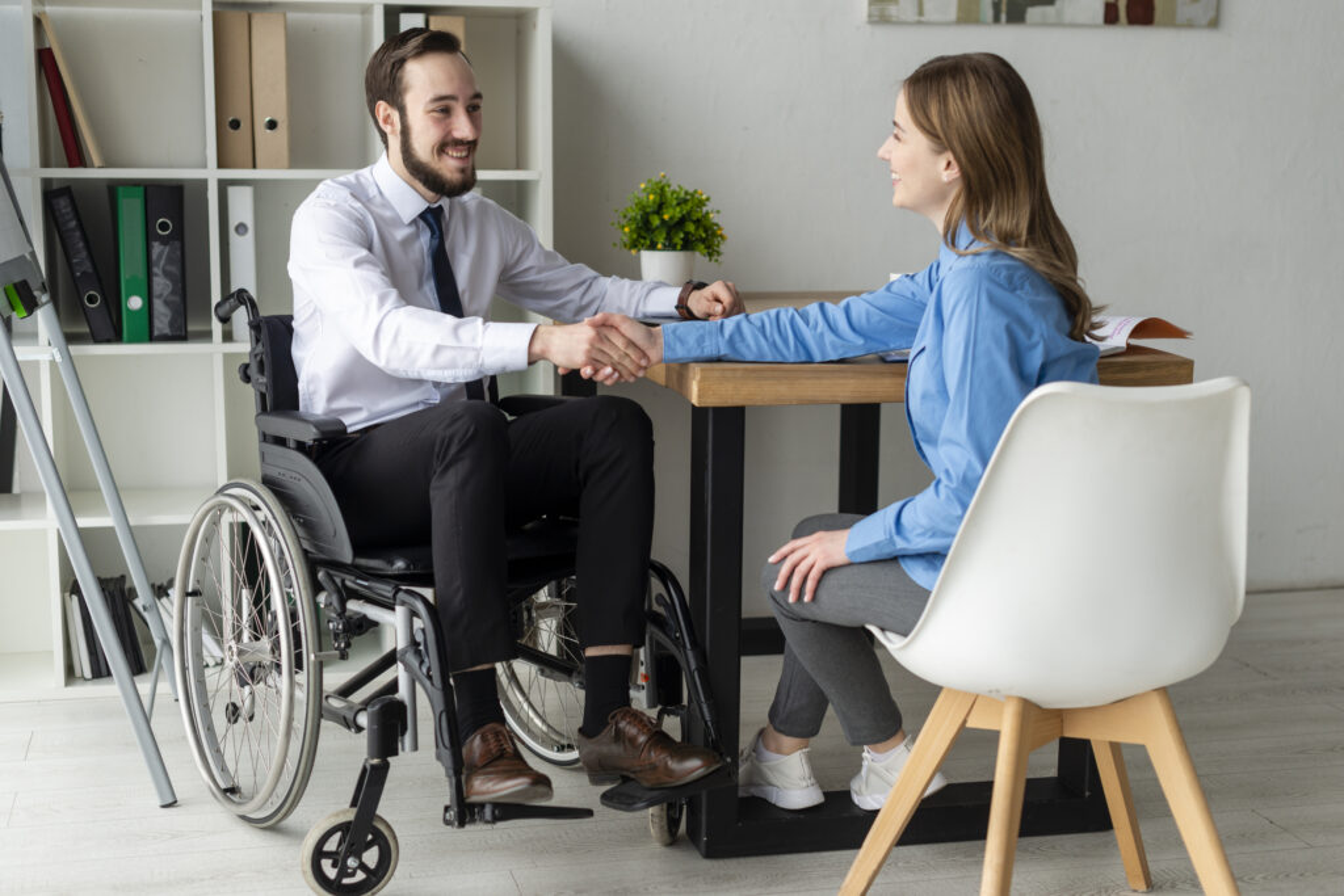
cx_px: 672
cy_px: 448
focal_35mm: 50
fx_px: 1867
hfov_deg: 39.6
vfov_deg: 27.0
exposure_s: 1/160
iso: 250
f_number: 2.8
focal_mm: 50
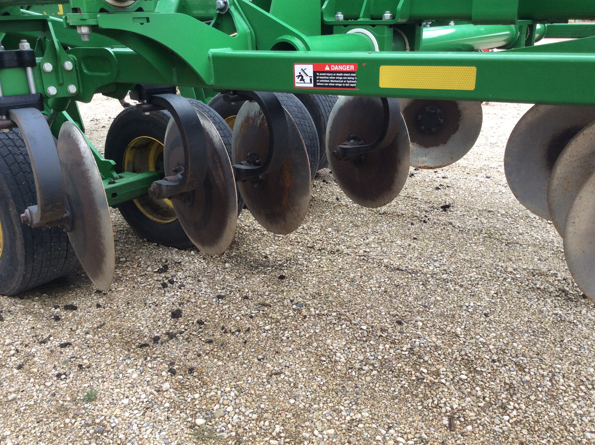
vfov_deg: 44.1
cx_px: 298
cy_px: 222
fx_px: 549
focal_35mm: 32
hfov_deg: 56.9
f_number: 2.4
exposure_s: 1/120
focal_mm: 3.3
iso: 32
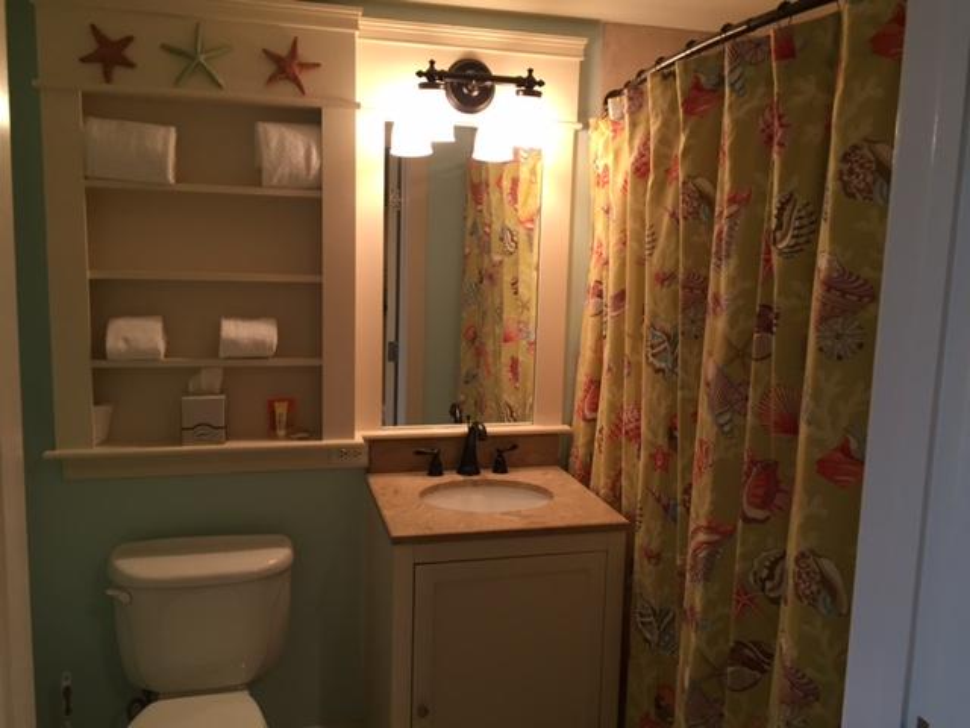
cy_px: 364
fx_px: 813
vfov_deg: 48.2
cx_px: 485
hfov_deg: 61.7
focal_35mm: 29
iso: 100
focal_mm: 4.15
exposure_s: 1/30
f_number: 2.2
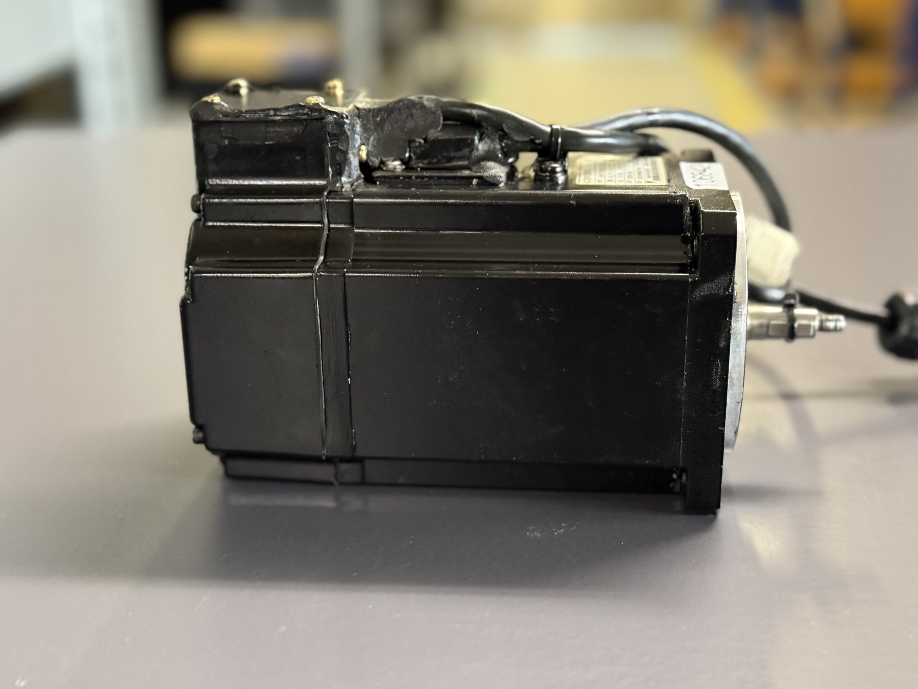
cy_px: 344
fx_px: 1273
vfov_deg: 30.3
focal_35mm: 48
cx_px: 459
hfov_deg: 39.7
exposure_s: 1/33
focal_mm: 6.76
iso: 500
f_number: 1.78
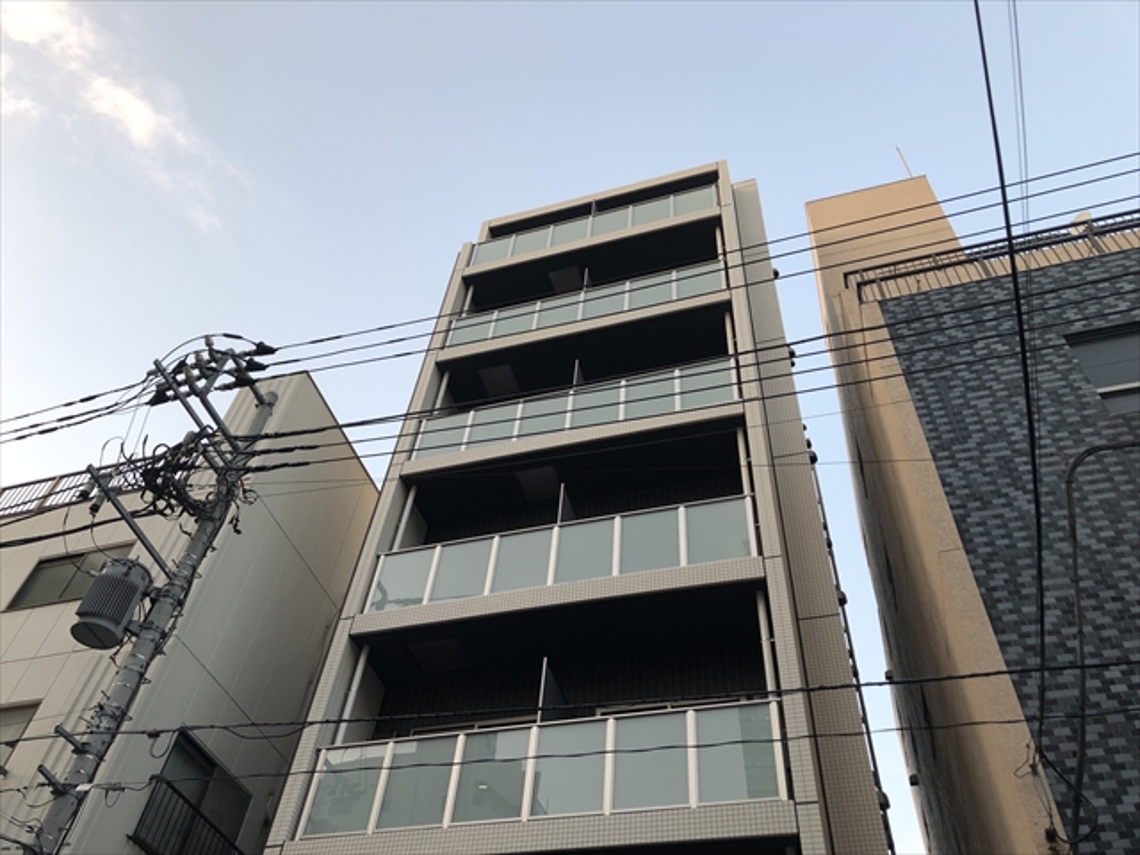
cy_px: 428
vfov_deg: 49.7
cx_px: 570
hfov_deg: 63.4
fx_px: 922
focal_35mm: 28
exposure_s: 1/100
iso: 25
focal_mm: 3.99
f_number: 1.8
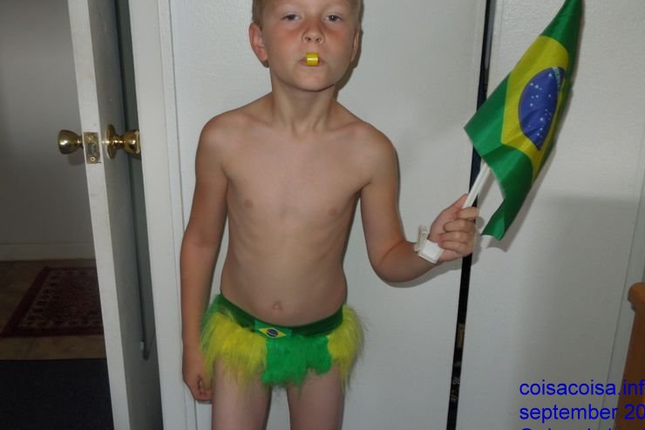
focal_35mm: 36
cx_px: 265
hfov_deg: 52.9
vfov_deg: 36.8
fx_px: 645
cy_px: 205
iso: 200
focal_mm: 4.5
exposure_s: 1/30
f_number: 3.3
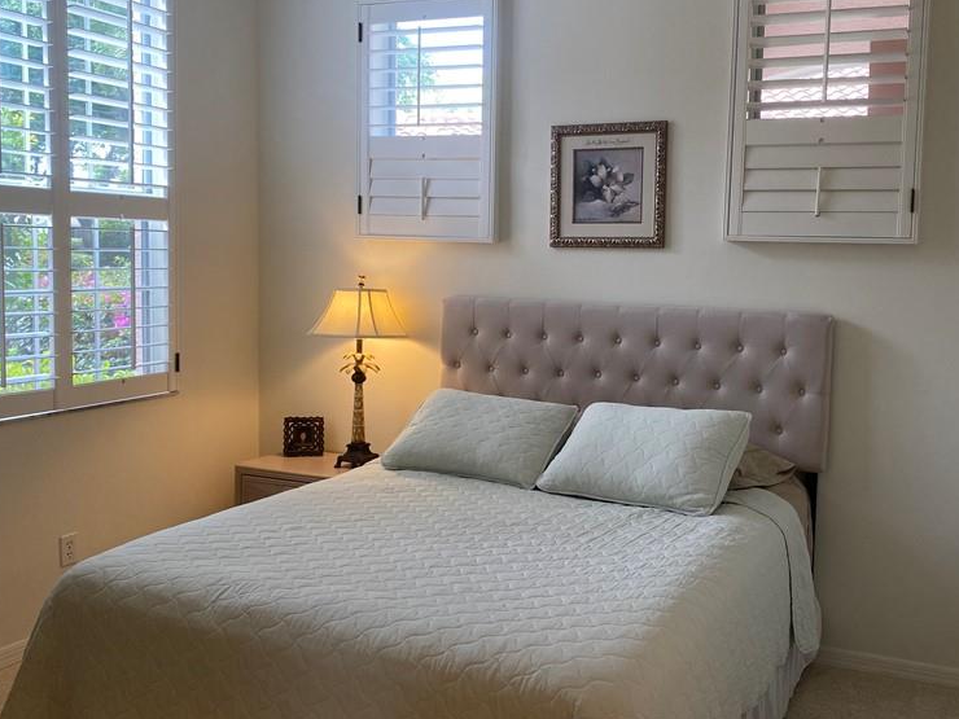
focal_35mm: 36
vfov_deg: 39.6
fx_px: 997
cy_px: 328
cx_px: 540
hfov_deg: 51.2
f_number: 1.8
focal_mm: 4.25
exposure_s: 1/120
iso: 64
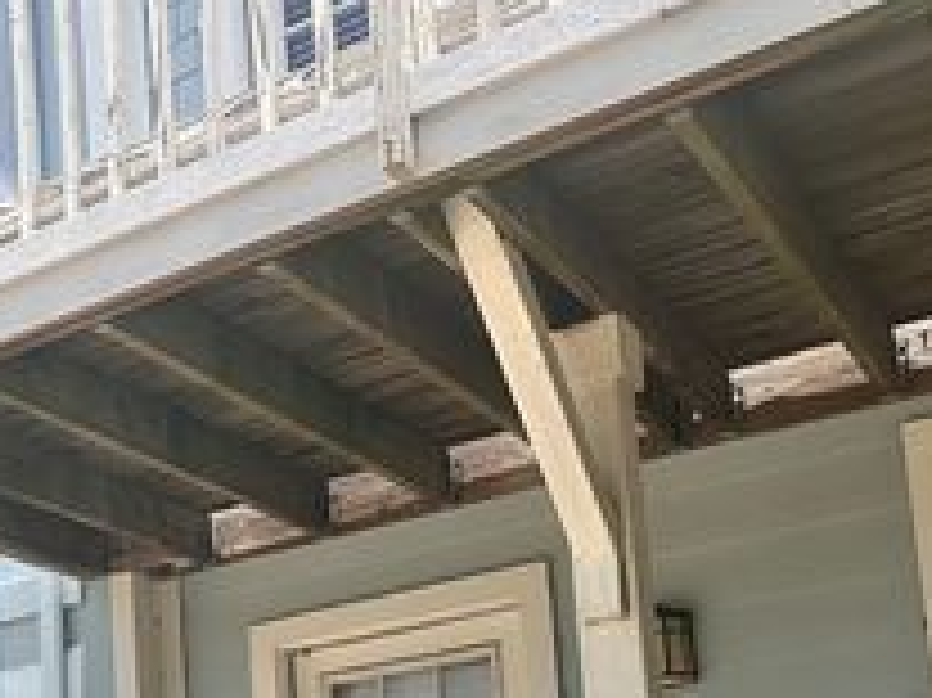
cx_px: -149
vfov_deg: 23.2
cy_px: 831
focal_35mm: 58
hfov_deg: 29.3
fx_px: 1561
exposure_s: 1/5263
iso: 80
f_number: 1.78
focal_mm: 6.86
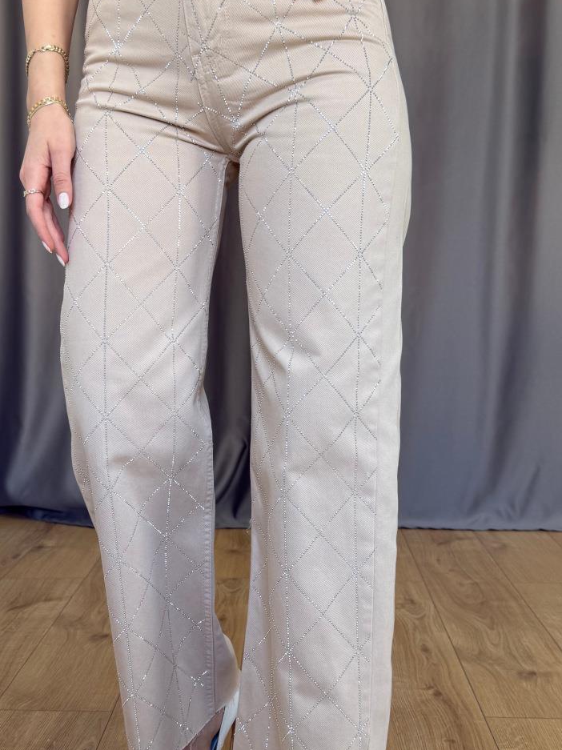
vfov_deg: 45.8
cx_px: 249
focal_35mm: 41
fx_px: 888
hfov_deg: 35.1
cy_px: 375
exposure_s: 1/100
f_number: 1.78
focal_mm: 6.76
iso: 80
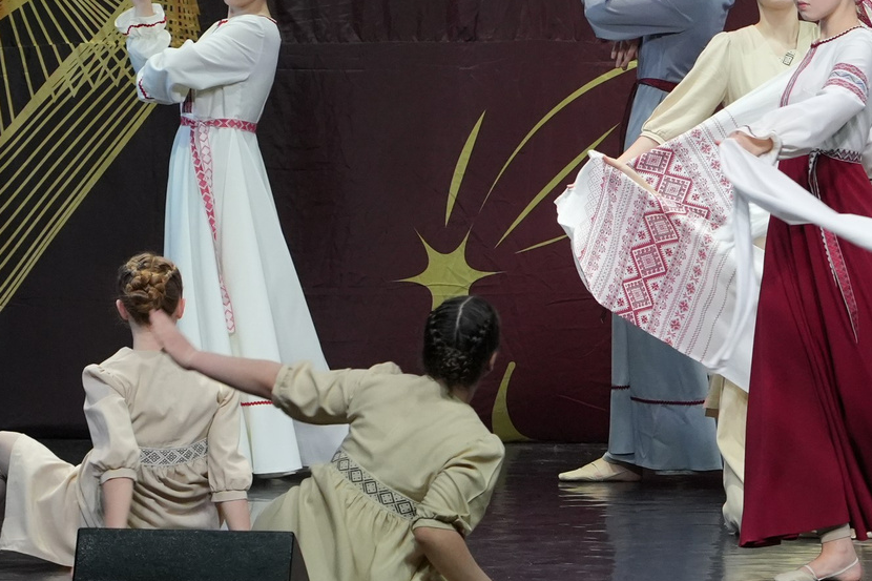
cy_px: 27
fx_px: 7846
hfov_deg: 6.3
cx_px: 1030
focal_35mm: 324
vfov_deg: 4.2
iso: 3200
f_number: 6.3
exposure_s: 1/250
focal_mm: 105
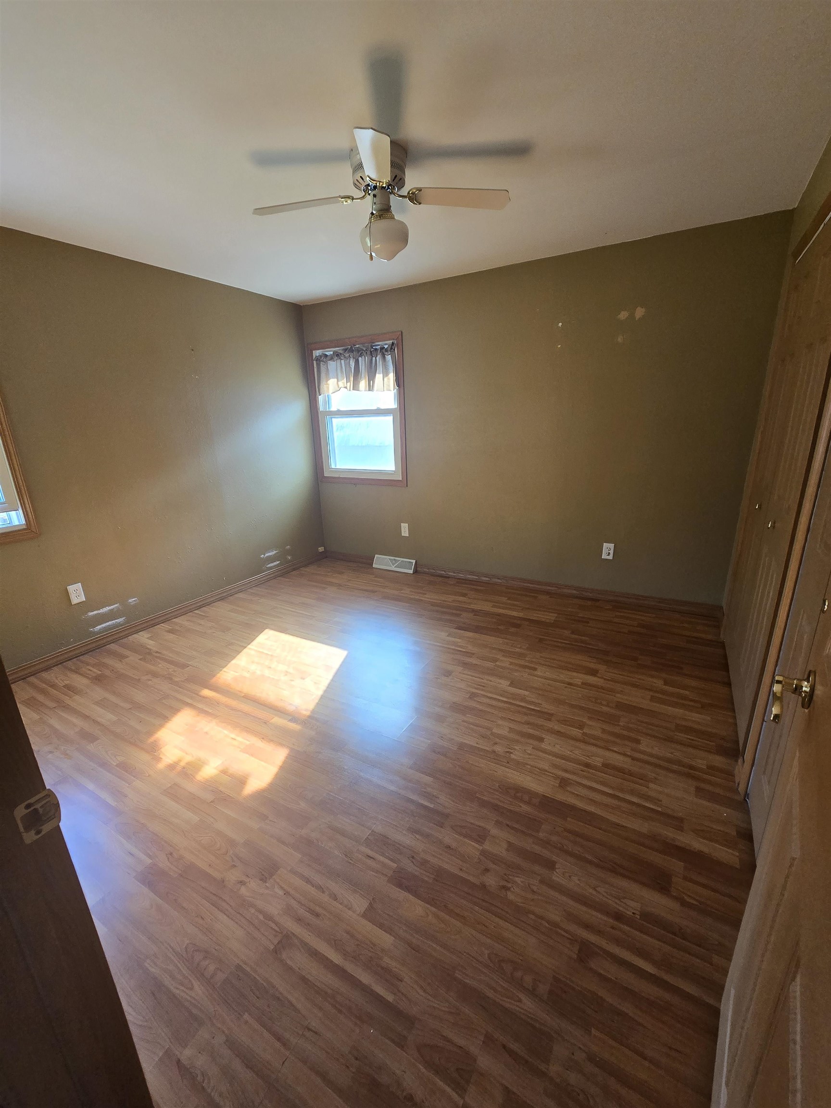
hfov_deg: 89.9
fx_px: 416
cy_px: 554
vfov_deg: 106.2
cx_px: 416
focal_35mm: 13
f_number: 2.2
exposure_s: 1/60
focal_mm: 2.2
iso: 160
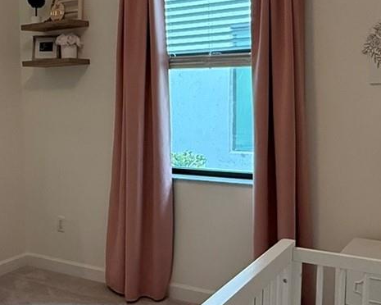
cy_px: 148
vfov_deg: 32.1
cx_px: 130
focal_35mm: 47
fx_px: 530
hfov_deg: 39.1
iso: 400
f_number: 2.2
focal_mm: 2.22
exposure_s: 1/120
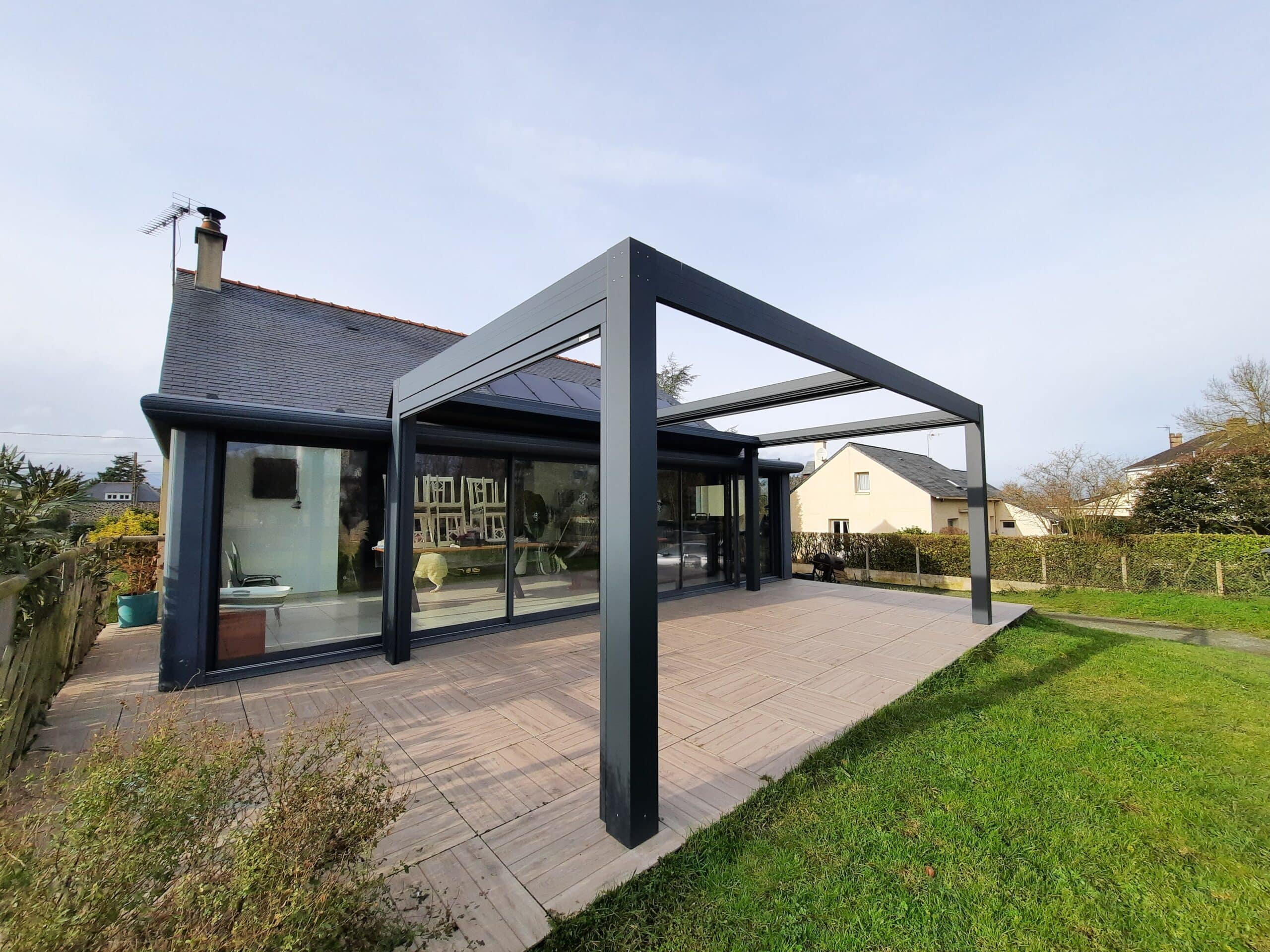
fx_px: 477
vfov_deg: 89.9
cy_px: 476
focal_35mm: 13
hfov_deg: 106.2
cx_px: 635
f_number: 2.2
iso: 40
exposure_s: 1/990
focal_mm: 1.74
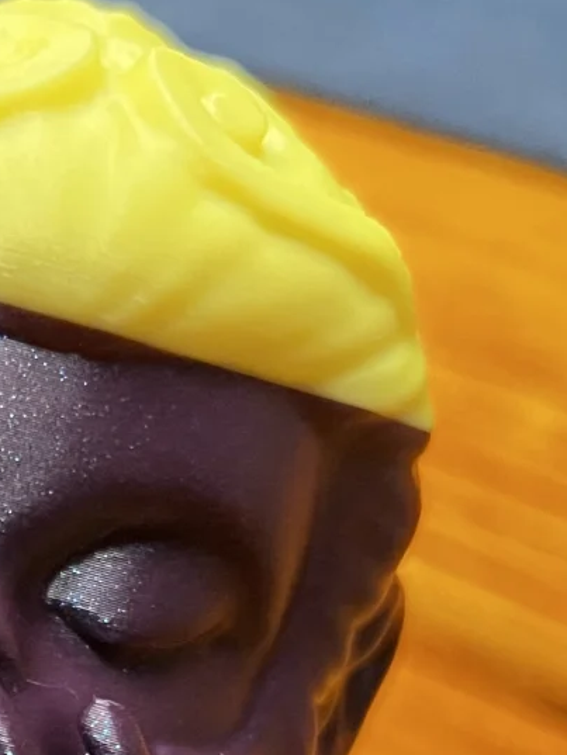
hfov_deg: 14.9
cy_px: 785
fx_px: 2030
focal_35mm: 93
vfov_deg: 20.3
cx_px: -238
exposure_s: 1/50
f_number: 1.5
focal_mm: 5.7
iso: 500
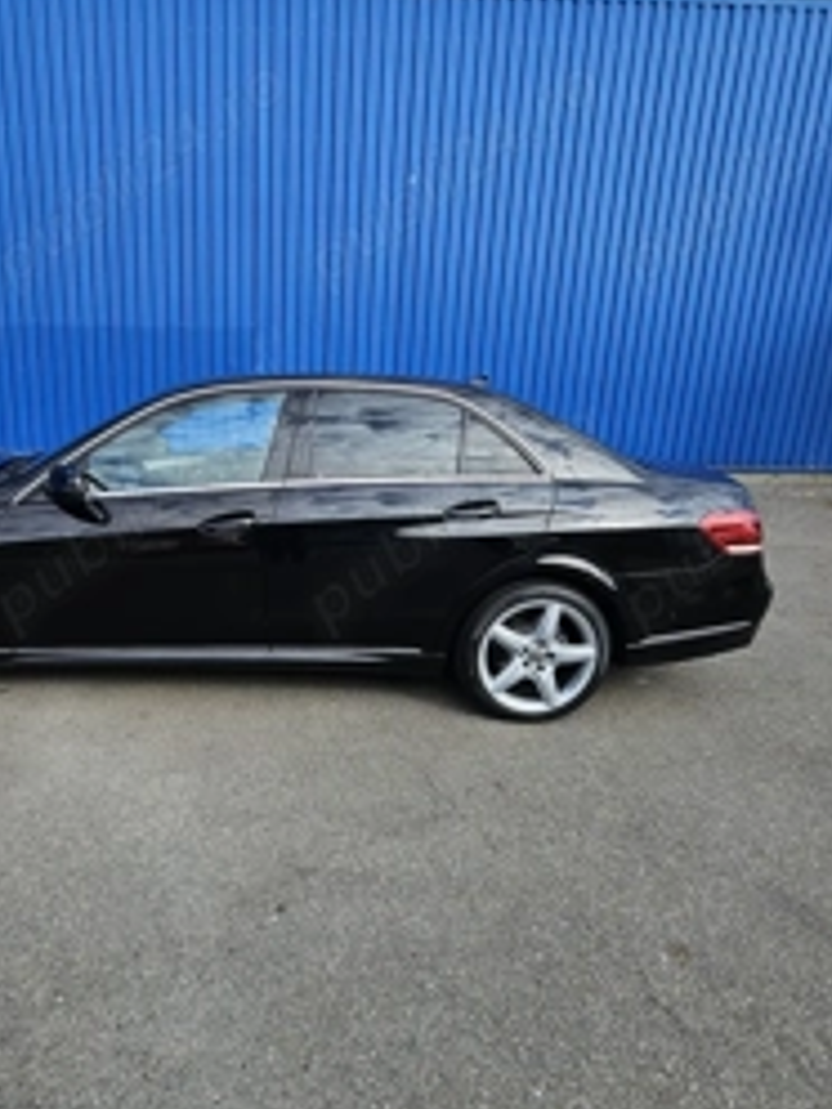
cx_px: 295
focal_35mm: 21
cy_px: 590
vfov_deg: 78.9
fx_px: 673
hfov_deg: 62.3
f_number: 2.2
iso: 50
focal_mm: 2.2
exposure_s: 1/917
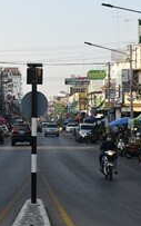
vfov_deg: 18.0
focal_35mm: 116
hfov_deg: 11.3
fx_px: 713
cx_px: 64
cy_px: 114
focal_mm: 22
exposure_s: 1/250
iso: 100
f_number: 6.3
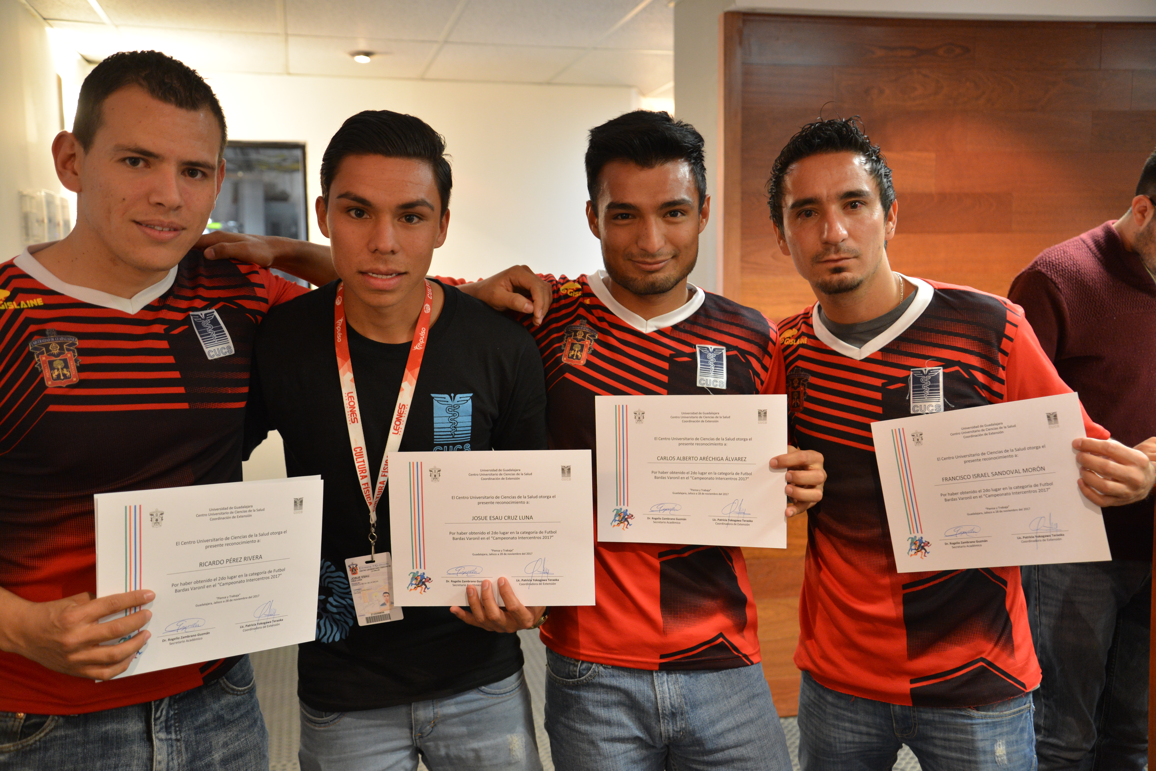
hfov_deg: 53.1
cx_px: 578
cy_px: 386
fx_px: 1156
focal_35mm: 36
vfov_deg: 36.9
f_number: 4
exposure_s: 1/25
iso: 1600
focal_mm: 36
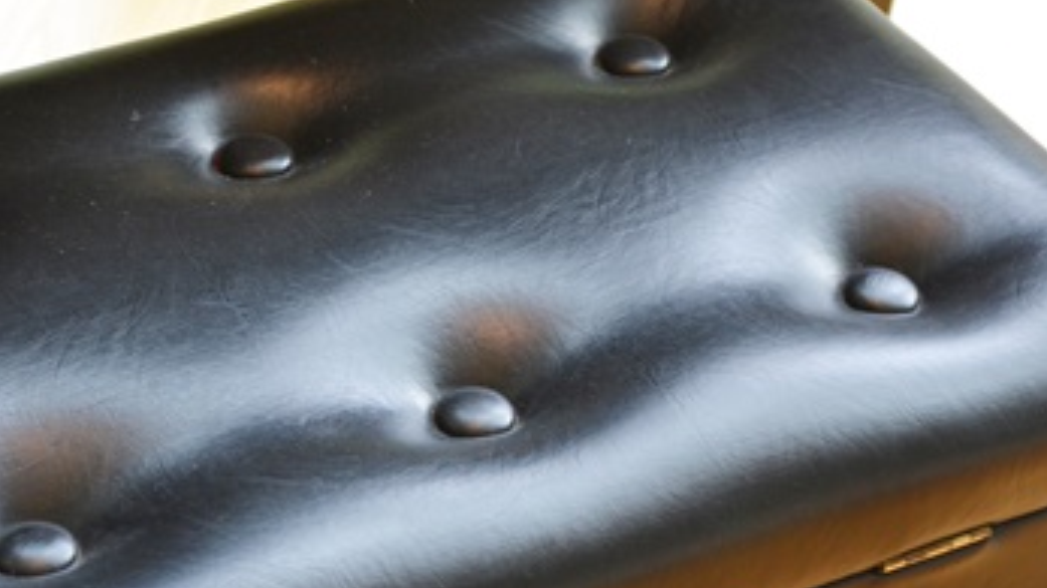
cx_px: 419
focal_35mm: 136
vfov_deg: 8.9
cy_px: 404
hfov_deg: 15.8
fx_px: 3775
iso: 560
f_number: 5.6
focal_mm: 50
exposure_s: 1/60
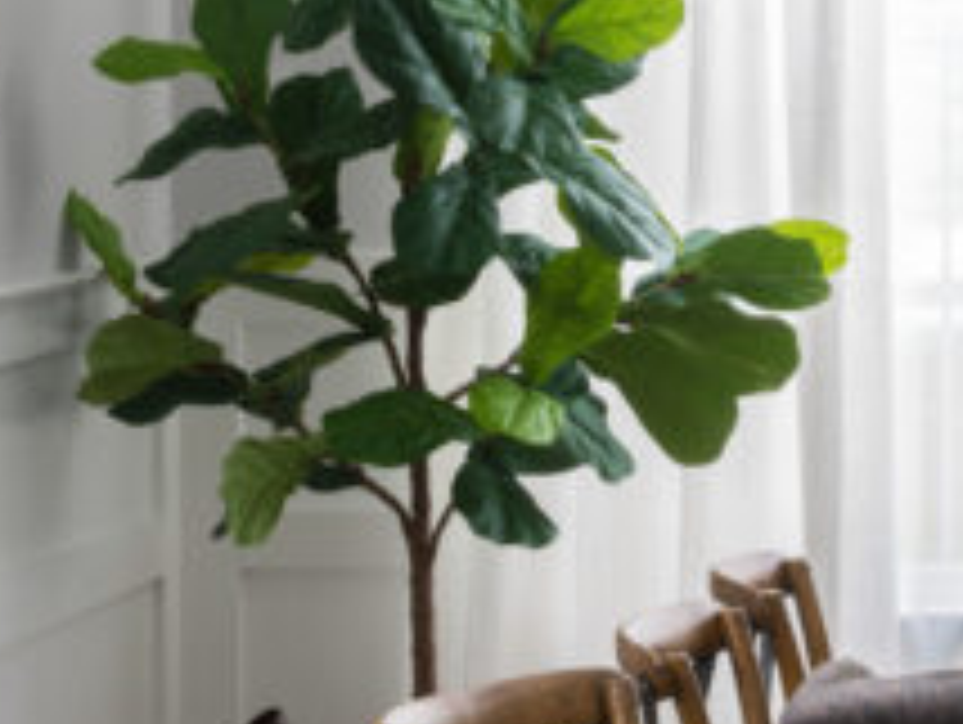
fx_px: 5125
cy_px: 236
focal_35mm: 184
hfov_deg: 10.4
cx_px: 1404
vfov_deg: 8.1
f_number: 13
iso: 100
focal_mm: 40
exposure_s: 1
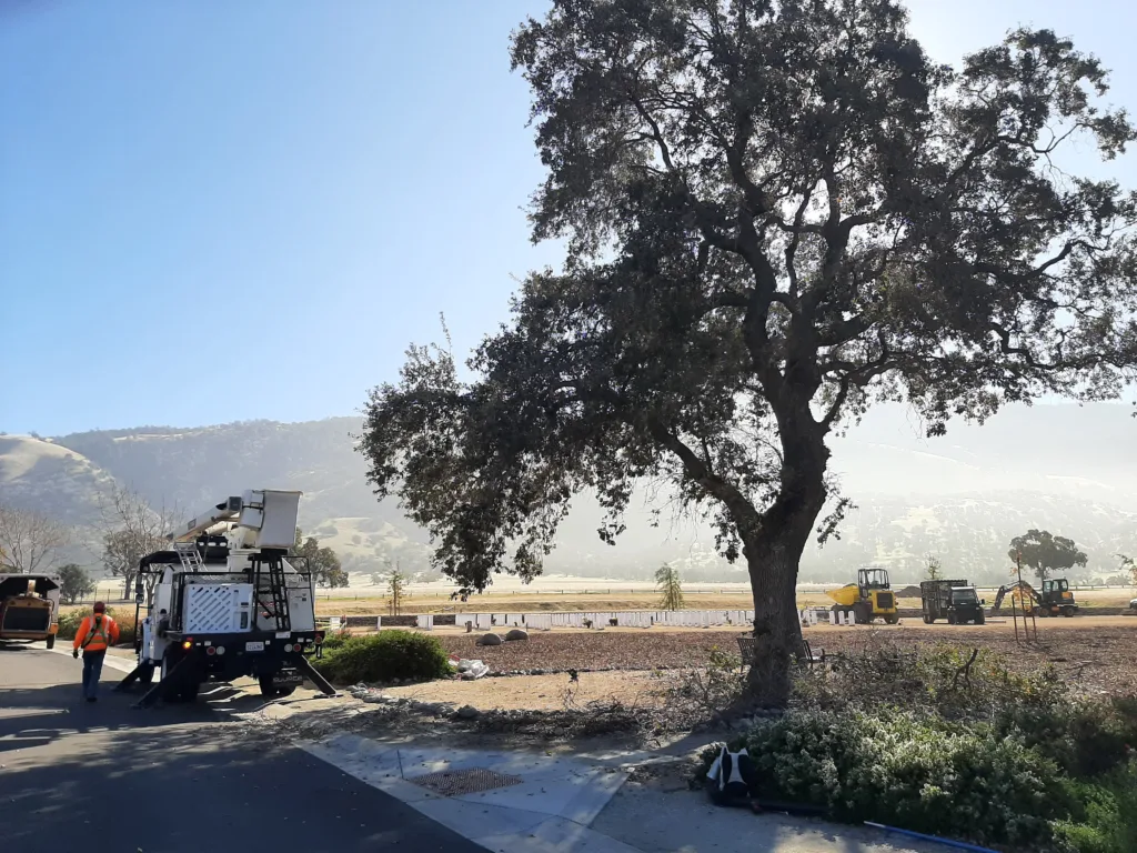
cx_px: 568
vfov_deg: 53.1
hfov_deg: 67.3
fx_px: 854
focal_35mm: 26
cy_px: 426
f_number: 1.7
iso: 40
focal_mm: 3.93
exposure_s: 1/2525
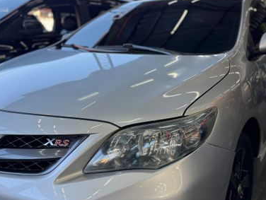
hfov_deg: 59.9
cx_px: 140
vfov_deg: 46.8
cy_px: 86
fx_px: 231
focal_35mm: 30
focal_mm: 6.76
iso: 125
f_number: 1.78
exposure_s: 1/237
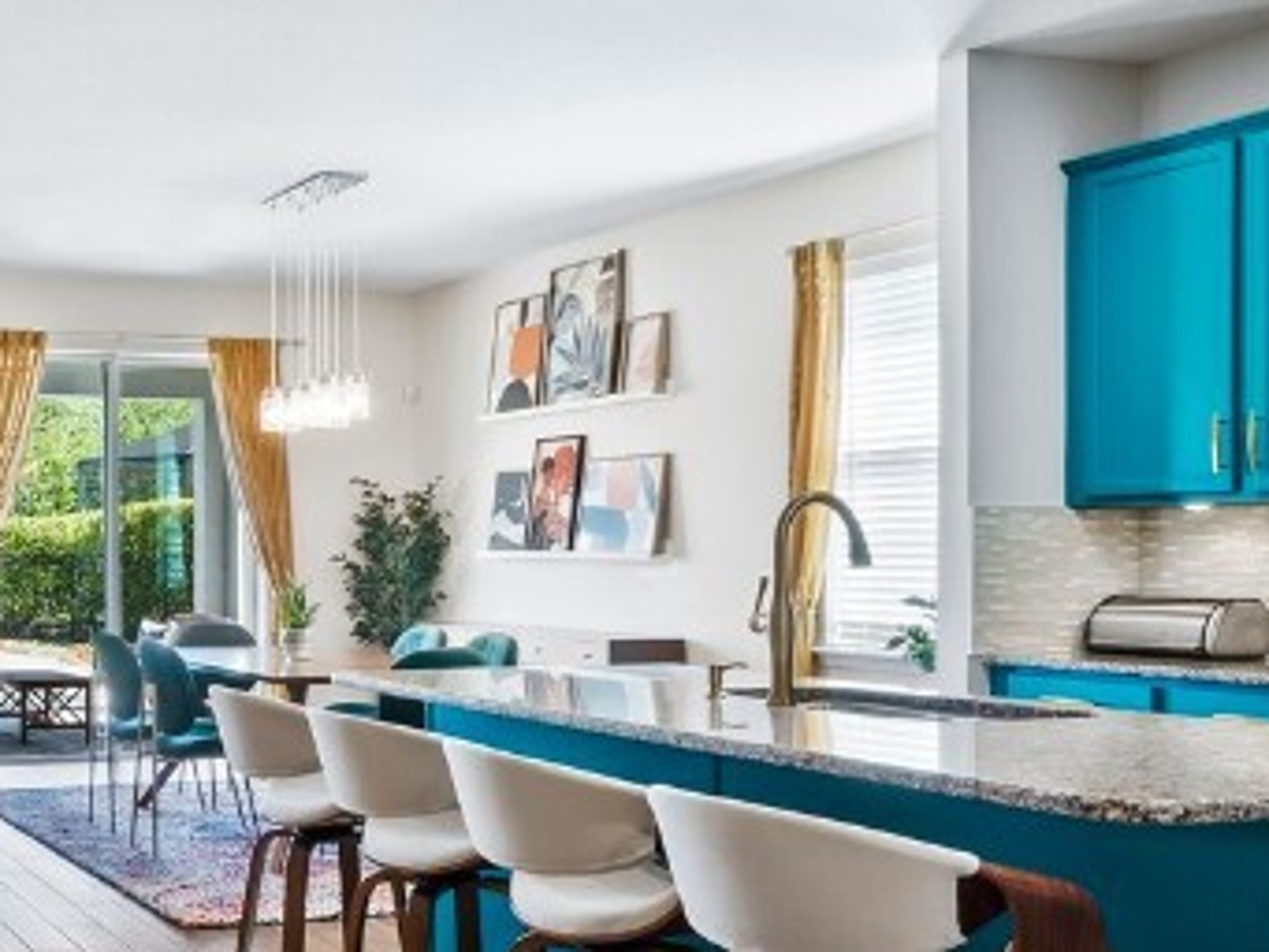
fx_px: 1540
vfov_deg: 34.3
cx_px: 52
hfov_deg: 40.2
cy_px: 565
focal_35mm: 42
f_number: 10
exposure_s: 1/1.67
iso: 400
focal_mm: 7
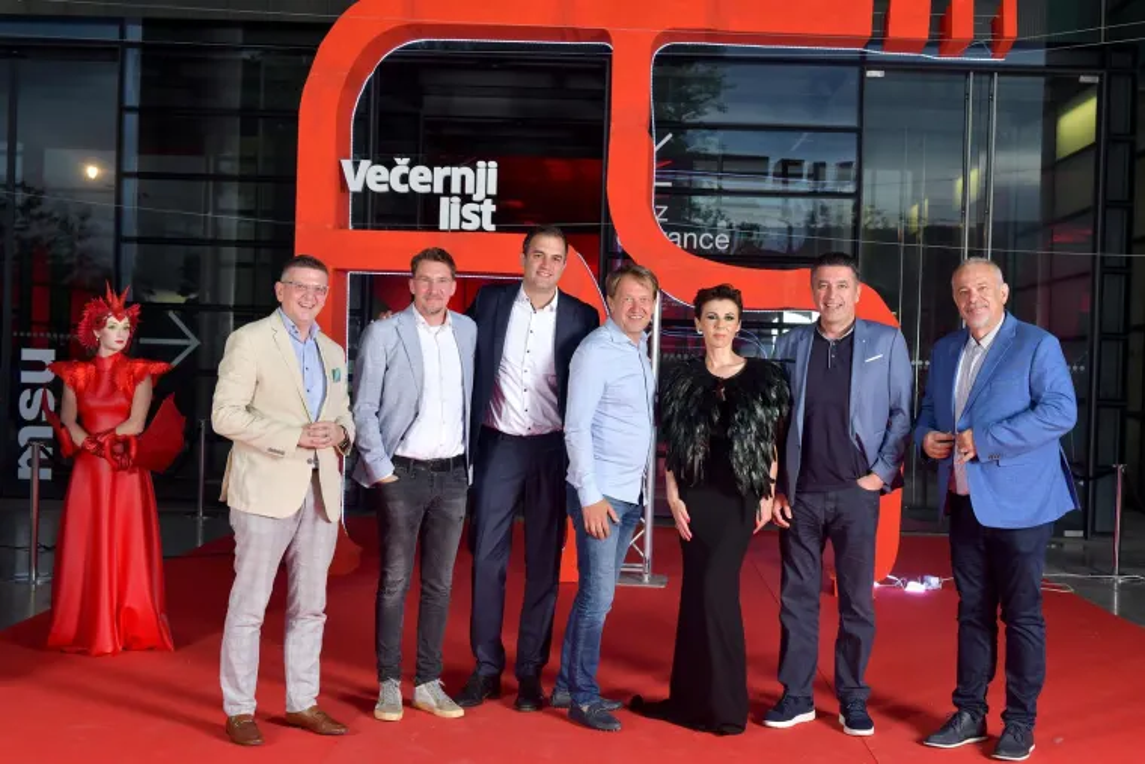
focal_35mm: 50
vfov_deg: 27.0
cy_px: 382
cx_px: 572
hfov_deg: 39.6
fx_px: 1590
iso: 640
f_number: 7.1
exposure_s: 1/200
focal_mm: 50
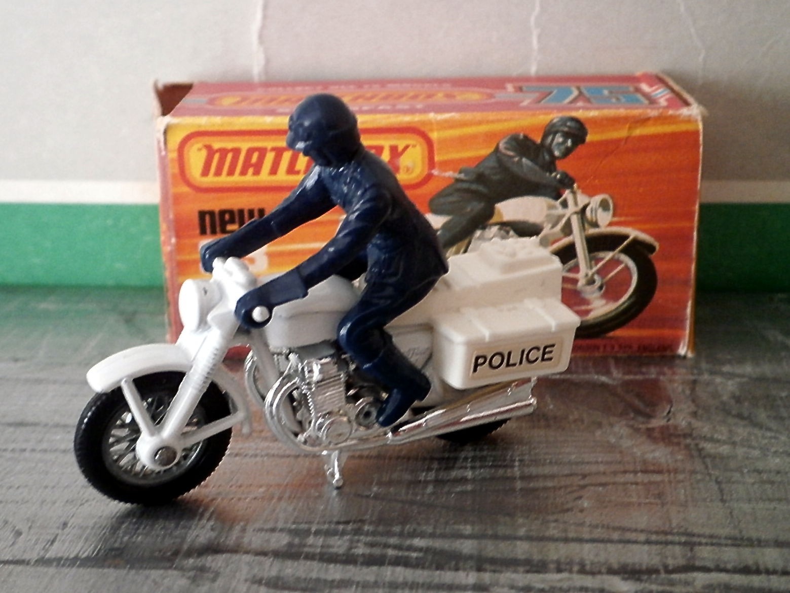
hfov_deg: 40.4
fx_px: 1073
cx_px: 395
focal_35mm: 47
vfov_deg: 30.9
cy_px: 296
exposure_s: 1/40
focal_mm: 8.3
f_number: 3.4
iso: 250
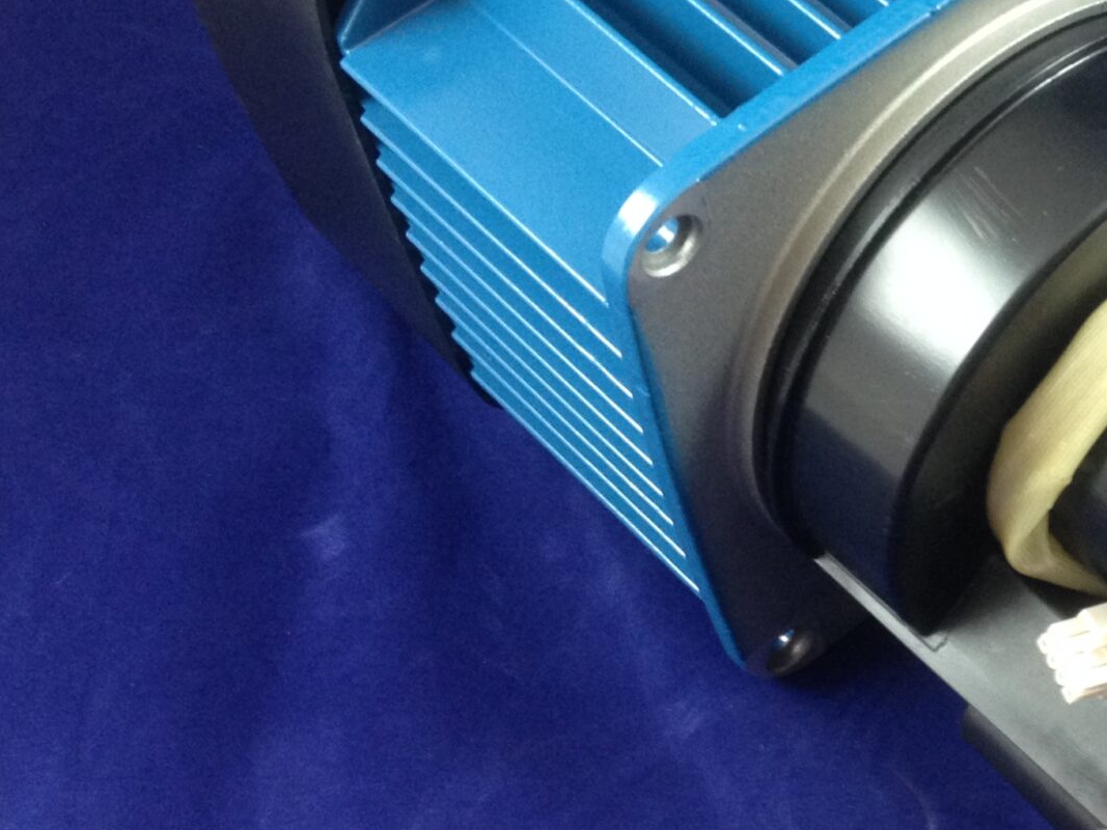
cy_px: 246
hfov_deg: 21.7
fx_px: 2686
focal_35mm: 84
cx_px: 1296
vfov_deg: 17.5
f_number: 2.4
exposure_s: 1/20
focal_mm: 4.28
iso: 100
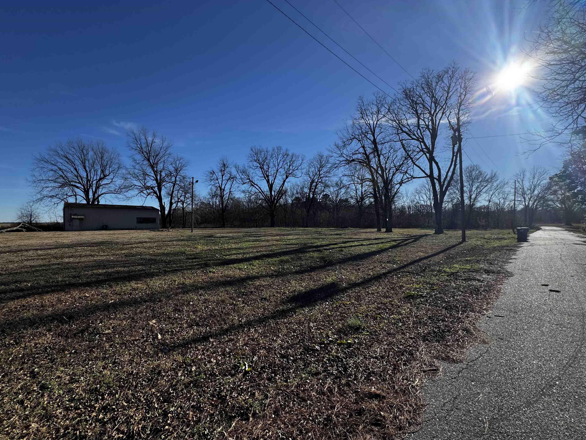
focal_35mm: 15
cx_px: 287
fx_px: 254
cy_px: 229
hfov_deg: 98.2
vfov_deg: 81.7
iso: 40
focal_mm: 2.22
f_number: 2.2
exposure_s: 1/1420
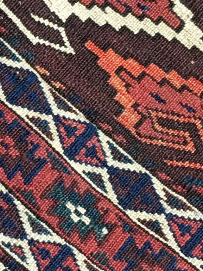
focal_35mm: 152
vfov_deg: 13.0
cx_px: -119
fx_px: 1188
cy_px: 103
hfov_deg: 9.4
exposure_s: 1/33
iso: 100
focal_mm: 4.15
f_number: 2.2
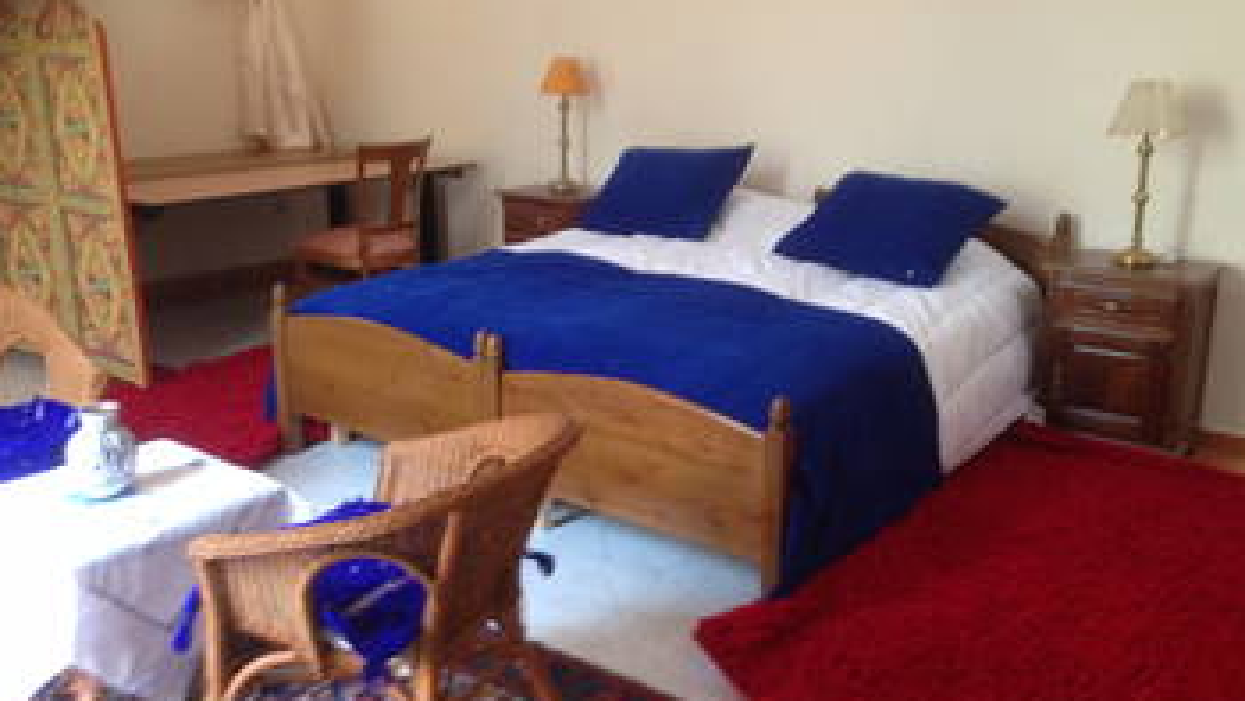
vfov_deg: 32.0
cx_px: 633
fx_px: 1222
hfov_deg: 54.0
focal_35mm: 37
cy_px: 324
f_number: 2.4
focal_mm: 4.12
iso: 250
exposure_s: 1/20
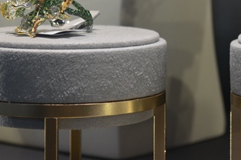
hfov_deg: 11.6
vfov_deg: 7.7
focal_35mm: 177
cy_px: -33
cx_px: 217
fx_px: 1184
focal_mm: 48
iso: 640
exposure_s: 1/200
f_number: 5.3
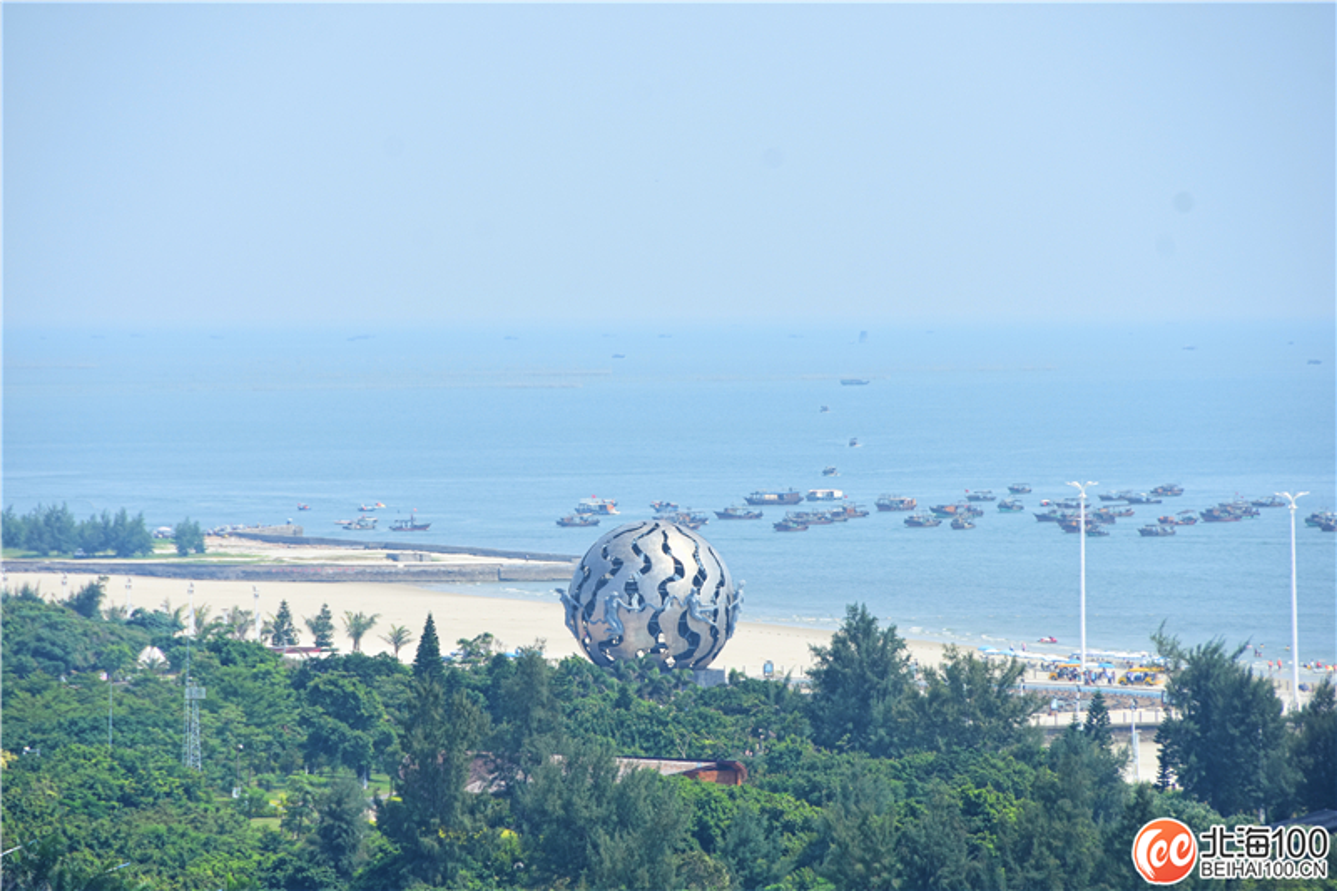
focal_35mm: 300
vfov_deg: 4.6
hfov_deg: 6.9
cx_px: 668
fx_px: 11139
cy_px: 446
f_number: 8
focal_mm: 200
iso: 200
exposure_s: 1/640
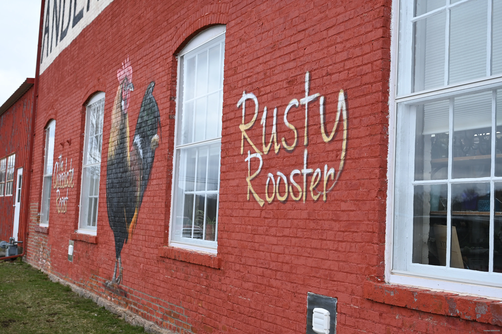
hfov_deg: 44.5
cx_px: 251
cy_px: 167
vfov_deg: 30.5
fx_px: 613
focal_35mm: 44
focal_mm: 44
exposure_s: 1/250
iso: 180
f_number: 5.6
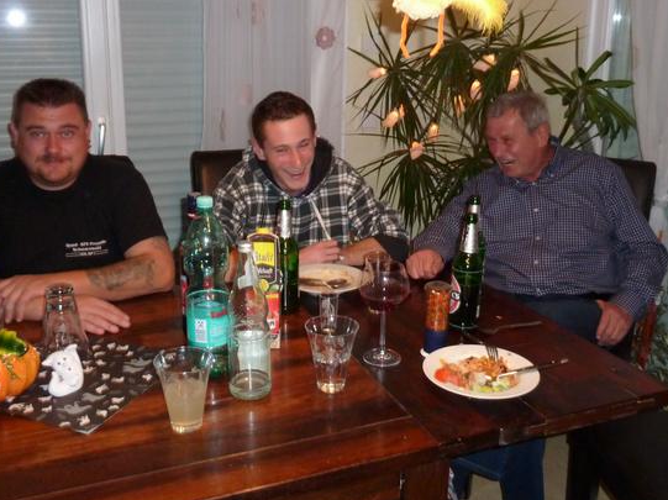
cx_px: 321
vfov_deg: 38.5
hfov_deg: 50.2
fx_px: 714
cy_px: 211
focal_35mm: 37
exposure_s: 1/30
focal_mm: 4.1
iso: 250
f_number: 3.3
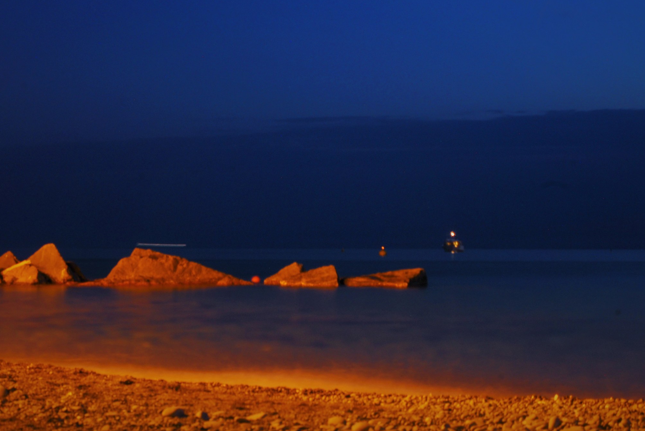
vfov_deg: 10.9
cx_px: 298
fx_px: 2260
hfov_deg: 16.2
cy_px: 206
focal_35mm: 126
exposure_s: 20
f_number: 18
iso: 200
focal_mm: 70
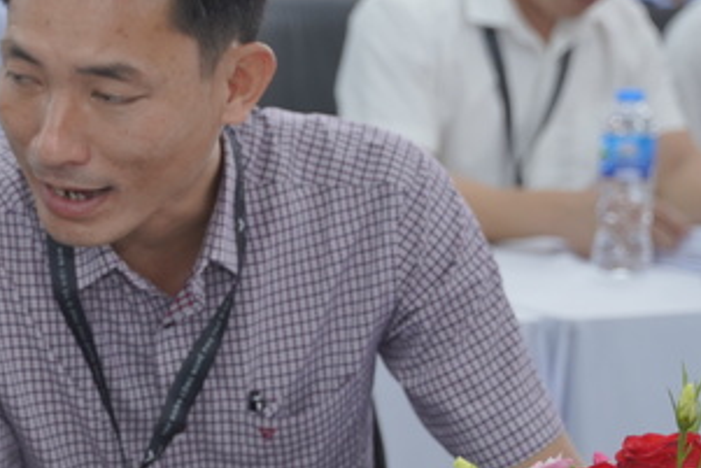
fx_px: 3052
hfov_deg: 12.6
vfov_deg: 8.8
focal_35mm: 157
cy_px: 264
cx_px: -235
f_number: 2.8
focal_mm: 47.2
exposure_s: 1/160
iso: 500
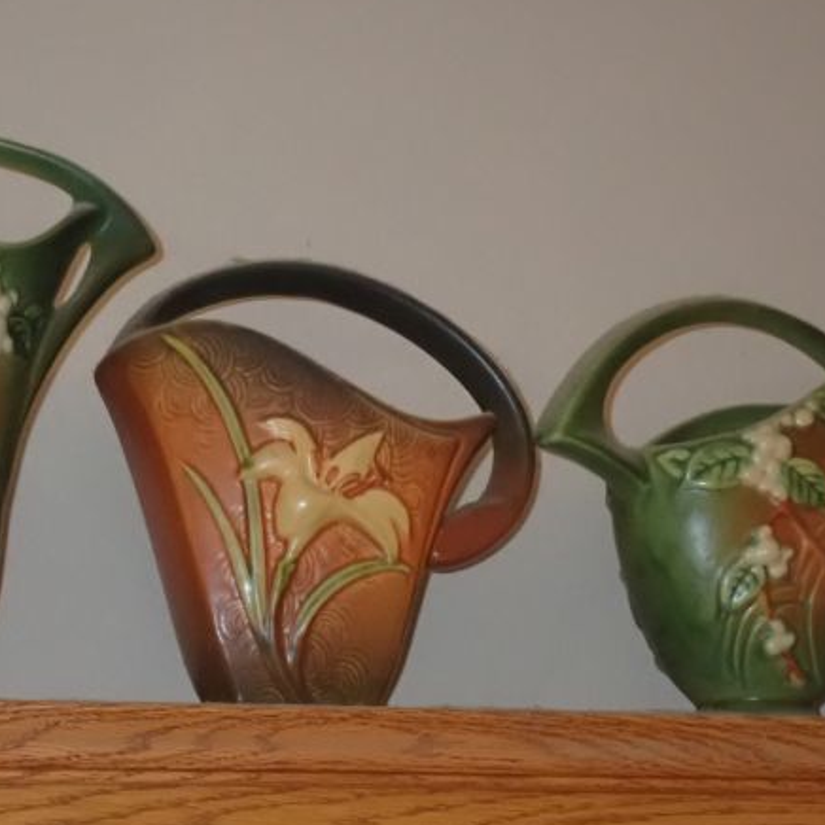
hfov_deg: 16.7
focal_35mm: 104
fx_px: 2804
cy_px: 416
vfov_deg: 16.7
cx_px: 323
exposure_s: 1/80
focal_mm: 13.65
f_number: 4.1
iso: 1600
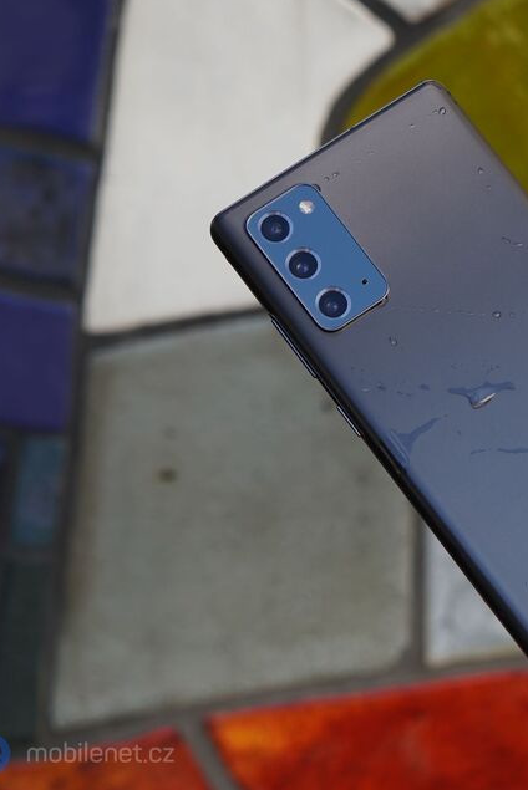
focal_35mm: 71
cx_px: 550
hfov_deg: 18.6
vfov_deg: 28.4
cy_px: 393
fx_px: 1560
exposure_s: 1/160
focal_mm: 47
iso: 160
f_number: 5
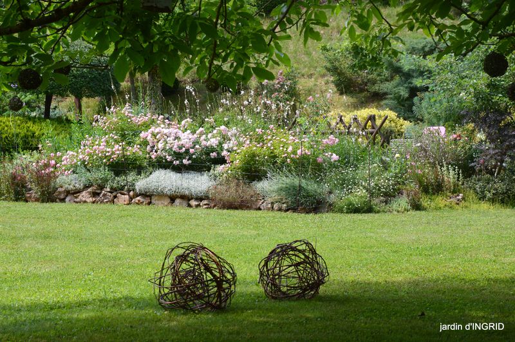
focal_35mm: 105
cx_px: 258
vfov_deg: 13.0
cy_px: 171
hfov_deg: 19.5
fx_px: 1500
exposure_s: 1/250
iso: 400
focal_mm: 70
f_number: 10
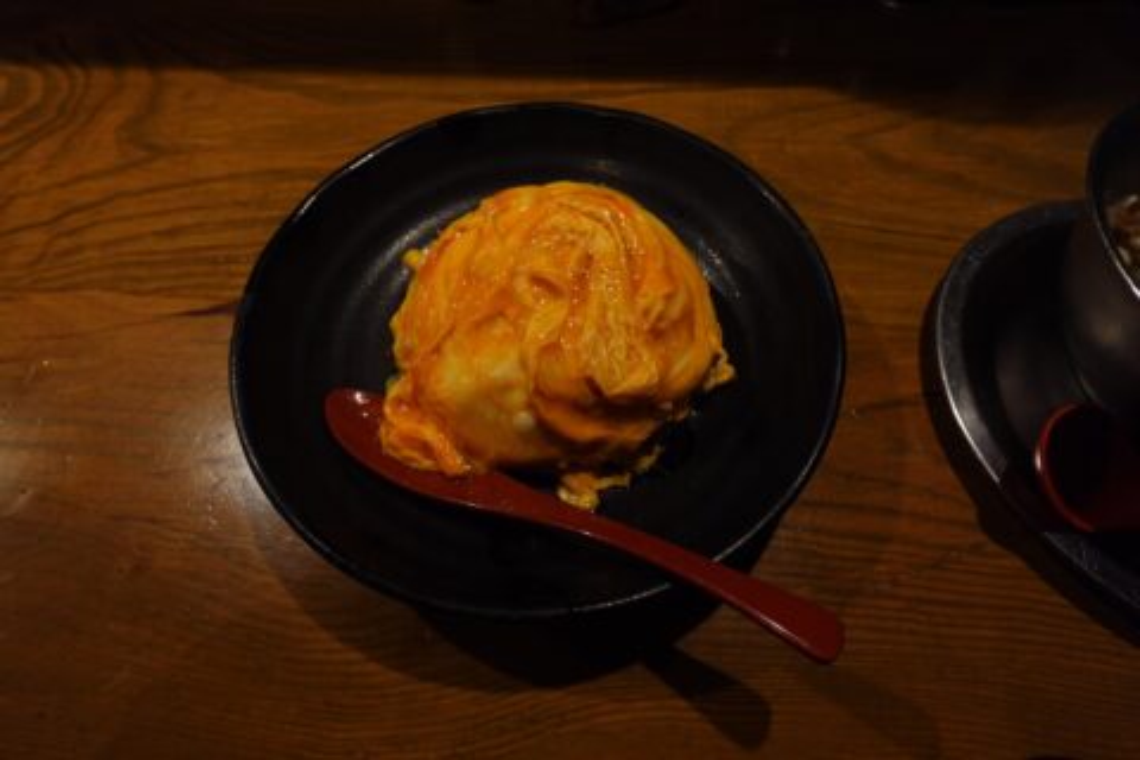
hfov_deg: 90.0
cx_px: 570
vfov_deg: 67.4
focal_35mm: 18
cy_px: 380
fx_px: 570
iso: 160
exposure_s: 1/40
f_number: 2.8
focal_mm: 6.9
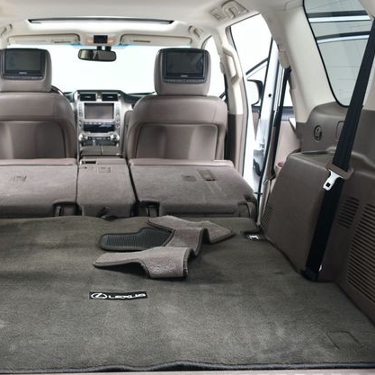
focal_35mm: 43
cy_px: 190
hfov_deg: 38.5
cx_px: 110
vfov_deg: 39.2
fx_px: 527
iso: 100
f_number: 5
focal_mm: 22
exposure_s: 1/160
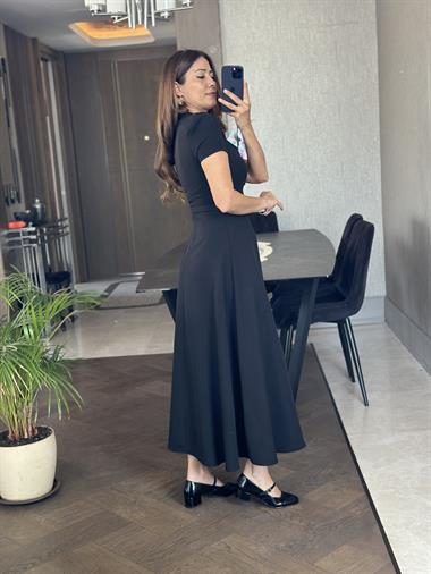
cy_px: 287
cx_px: 216
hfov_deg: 30.3
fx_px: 796
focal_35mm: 48
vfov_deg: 39.6
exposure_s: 1/66
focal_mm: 6.86
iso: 125
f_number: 1.78
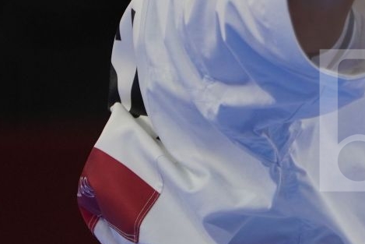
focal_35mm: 1523
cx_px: 392
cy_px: -157
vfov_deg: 0.9
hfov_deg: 1.4
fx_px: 15445
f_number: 5.6
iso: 800
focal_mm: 397
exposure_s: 1/500
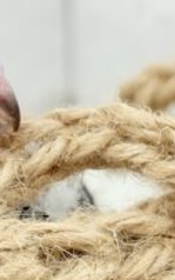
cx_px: -125
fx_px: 1327
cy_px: 152
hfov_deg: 7.4
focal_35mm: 174
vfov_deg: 12.0
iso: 80
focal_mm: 5.96
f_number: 1.6
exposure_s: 1/100
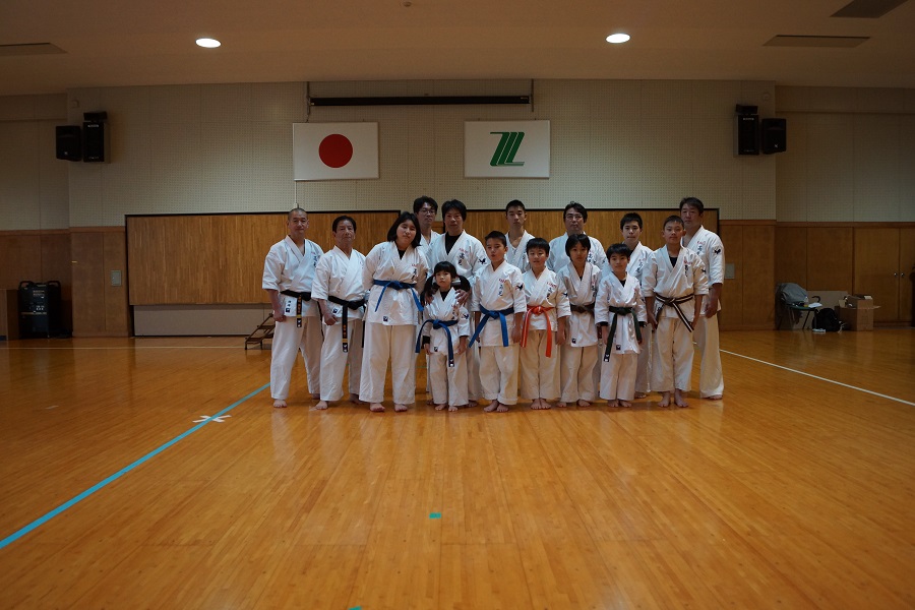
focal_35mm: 27
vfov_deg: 47.9
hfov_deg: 67.4
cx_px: 458
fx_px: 686
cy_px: 305
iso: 640
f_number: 4
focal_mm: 18
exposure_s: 1/160
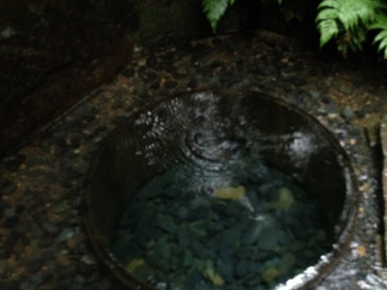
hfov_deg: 37.3
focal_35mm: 51
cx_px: 240
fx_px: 570
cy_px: 164
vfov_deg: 28.5
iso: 400
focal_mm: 4.28
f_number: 2.4
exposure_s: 1/20
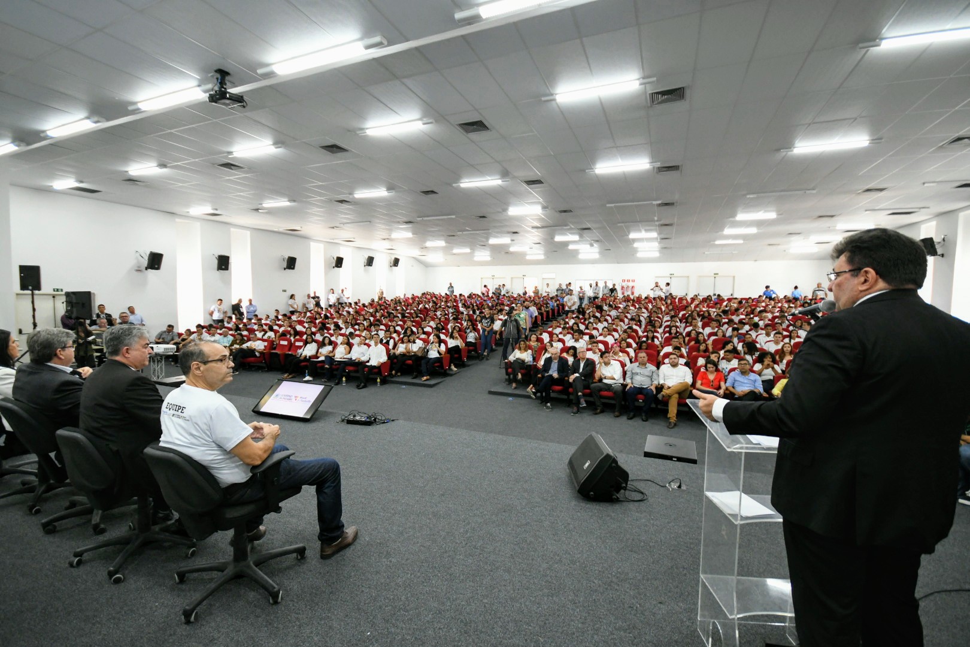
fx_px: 404
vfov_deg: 77.3
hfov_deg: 100.4
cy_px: 324
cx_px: 485
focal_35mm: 15
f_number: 4
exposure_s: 1/60
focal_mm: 10
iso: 2000
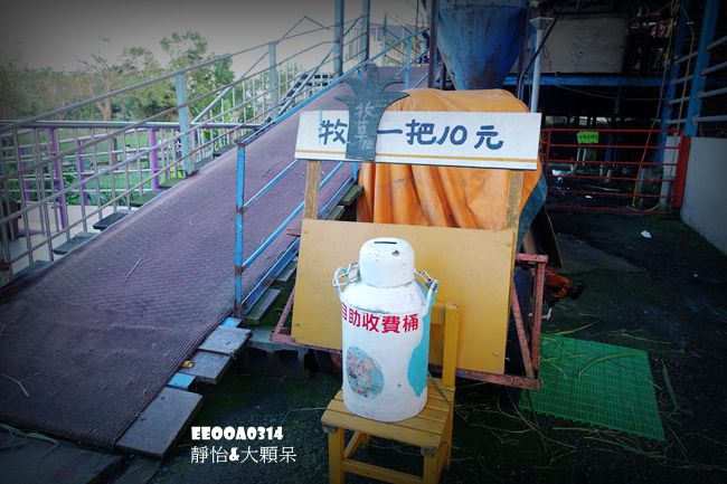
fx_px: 485
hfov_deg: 73.8
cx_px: 364
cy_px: 242
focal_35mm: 24
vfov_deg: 53.1
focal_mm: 8.8
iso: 125
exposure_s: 1/50
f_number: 2.8
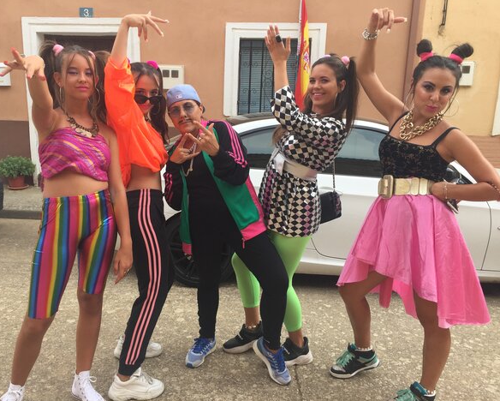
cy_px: 198
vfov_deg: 47.2
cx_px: 227
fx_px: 459
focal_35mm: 31
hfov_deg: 57.1
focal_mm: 4.15
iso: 32
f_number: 2.2
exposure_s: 1/488
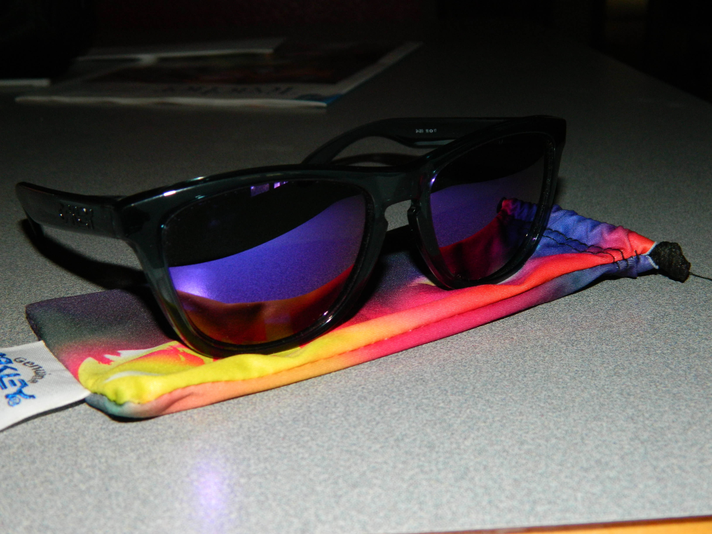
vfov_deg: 30.9
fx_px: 967
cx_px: 356
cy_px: 267
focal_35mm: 47
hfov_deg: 40.4
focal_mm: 8.4
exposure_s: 1/50
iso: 200
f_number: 10.2
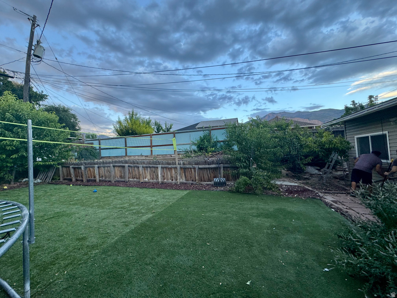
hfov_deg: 102.1
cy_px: 149
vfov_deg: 85.7
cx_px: 198
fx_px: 161
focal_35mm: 14
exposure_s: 1/99
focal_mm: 2.22
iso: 64
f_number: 2.2
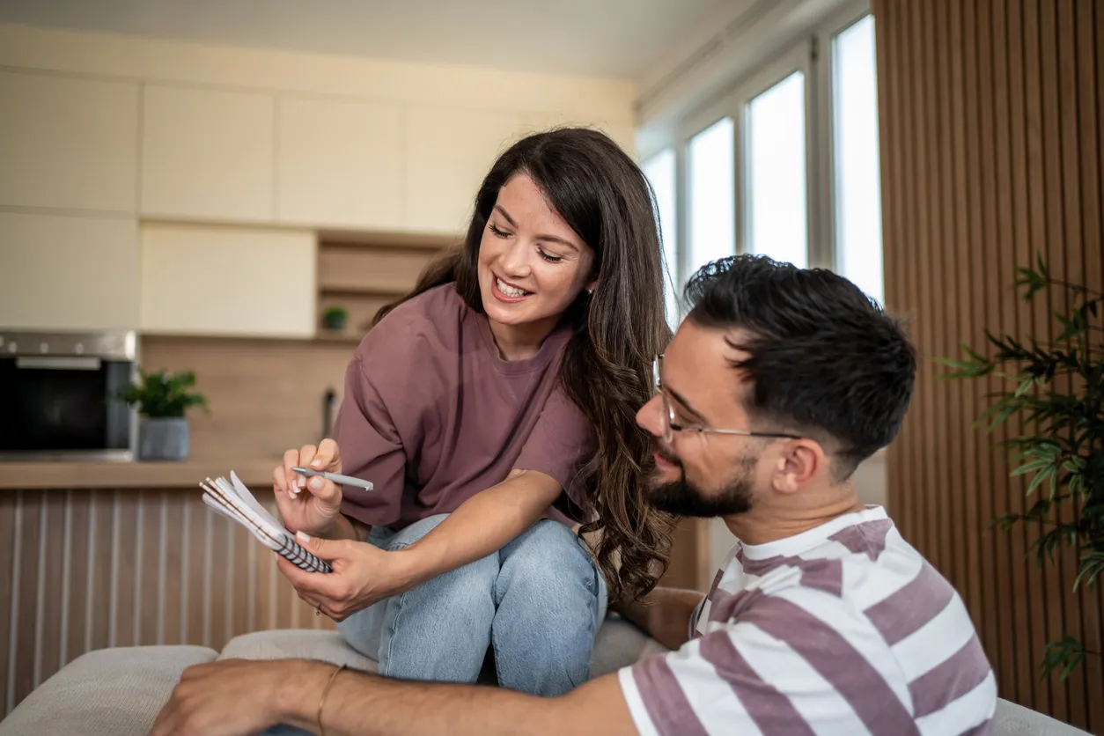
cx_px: 552
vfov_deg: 37.9
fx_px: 1073
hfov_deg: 54.4
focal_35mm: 35
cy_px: 368
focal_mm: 35
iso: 400
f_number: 1.8
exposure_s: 1/500
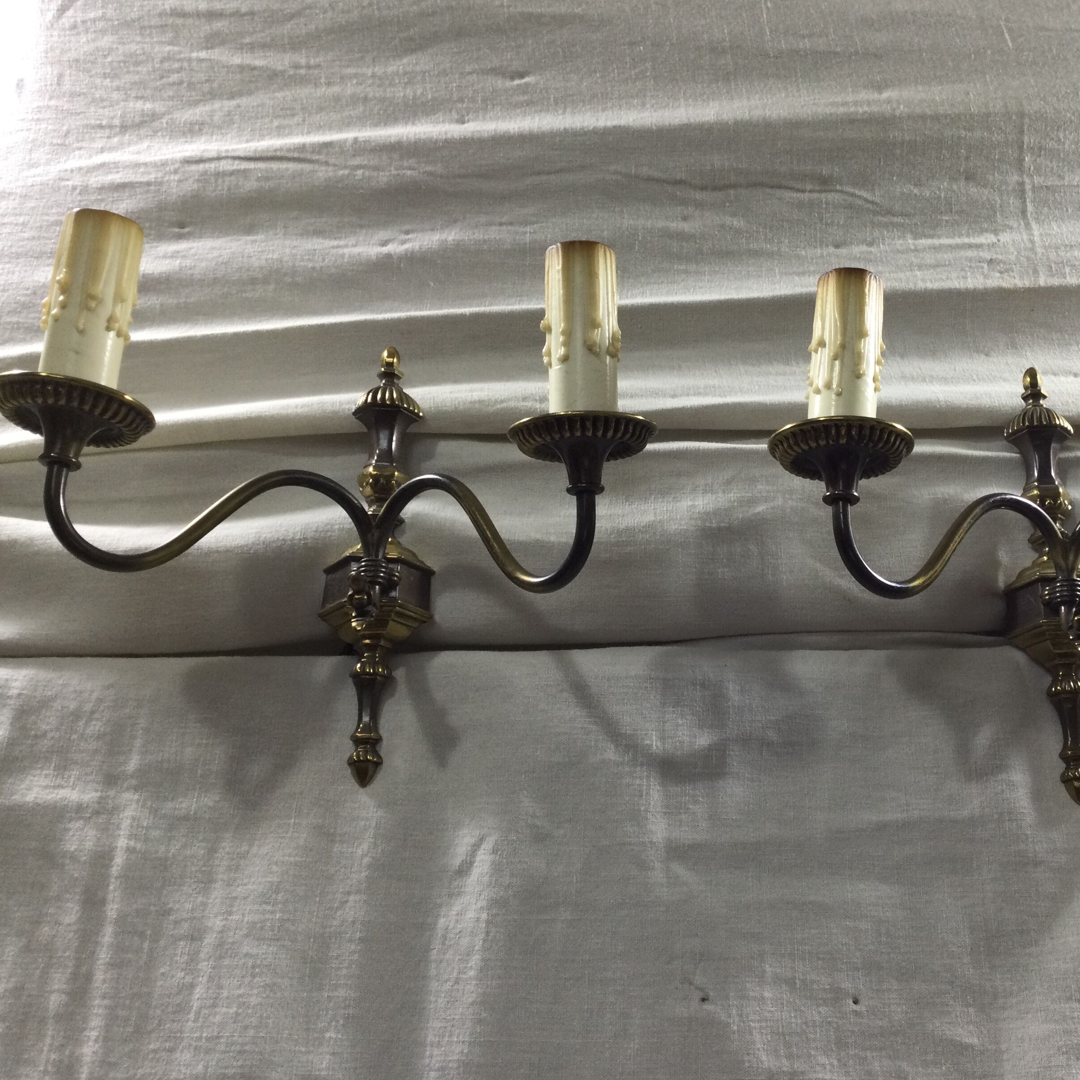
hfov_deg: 44.3
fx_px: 1306
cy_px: 542
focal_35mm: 37
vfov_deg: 44.9
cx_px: 723
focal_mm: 3.3
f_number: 2.4
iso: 25
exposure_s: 1/33
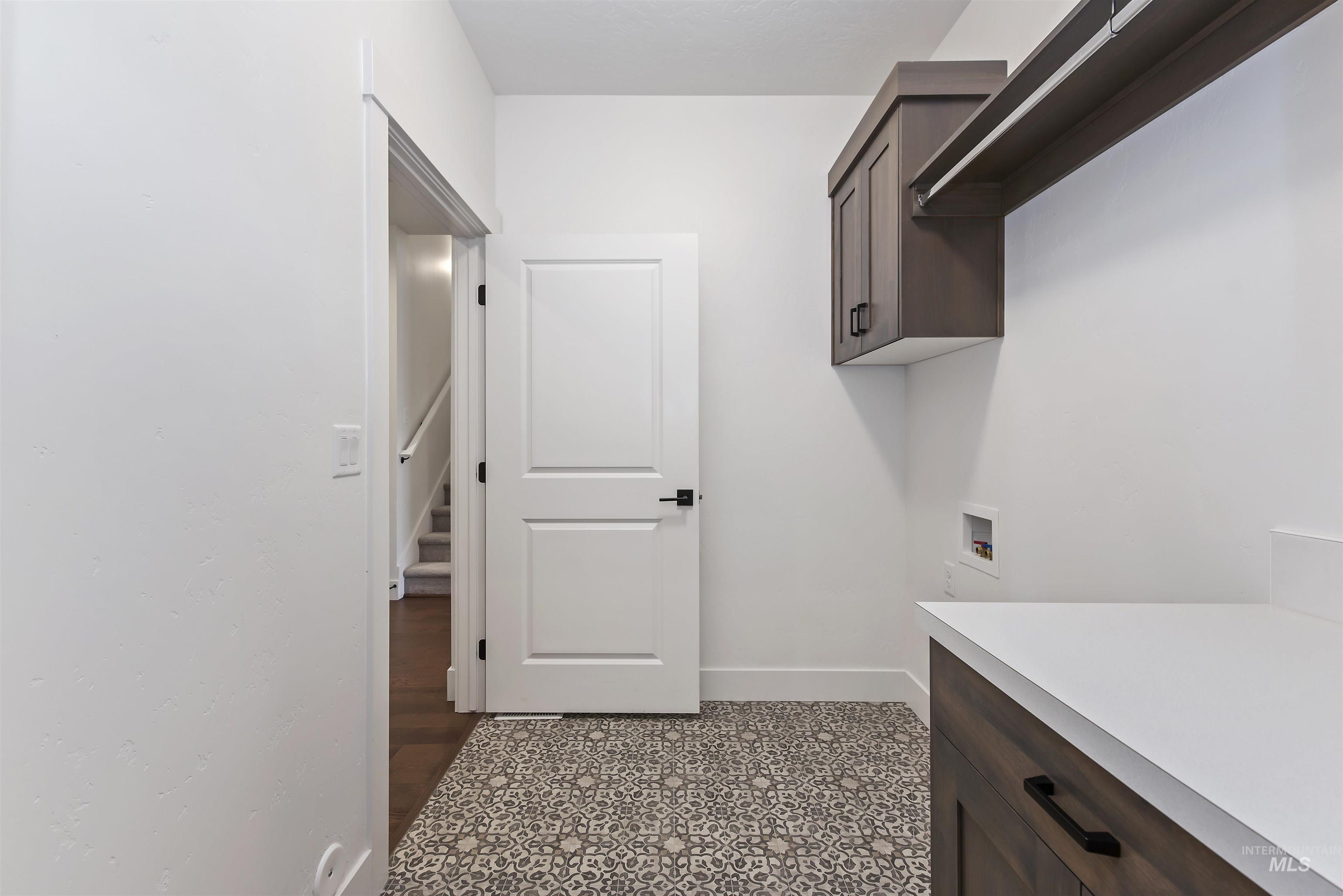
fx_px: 560
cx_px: 672
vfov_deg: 77.4
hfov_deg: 100.4
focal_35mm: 15
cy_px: 448
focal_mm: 15
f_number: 6.3
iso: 320
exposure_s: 1/8
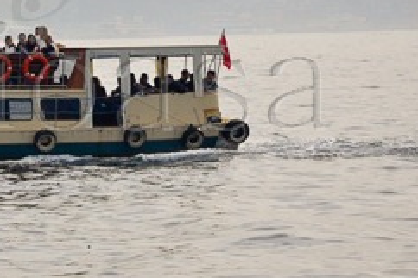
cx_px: -3
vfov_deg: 4.2
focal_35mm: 325
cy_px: 76
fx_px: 3771
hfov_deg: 6.3
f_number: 10
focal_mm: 105
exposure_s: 1/400
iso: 200
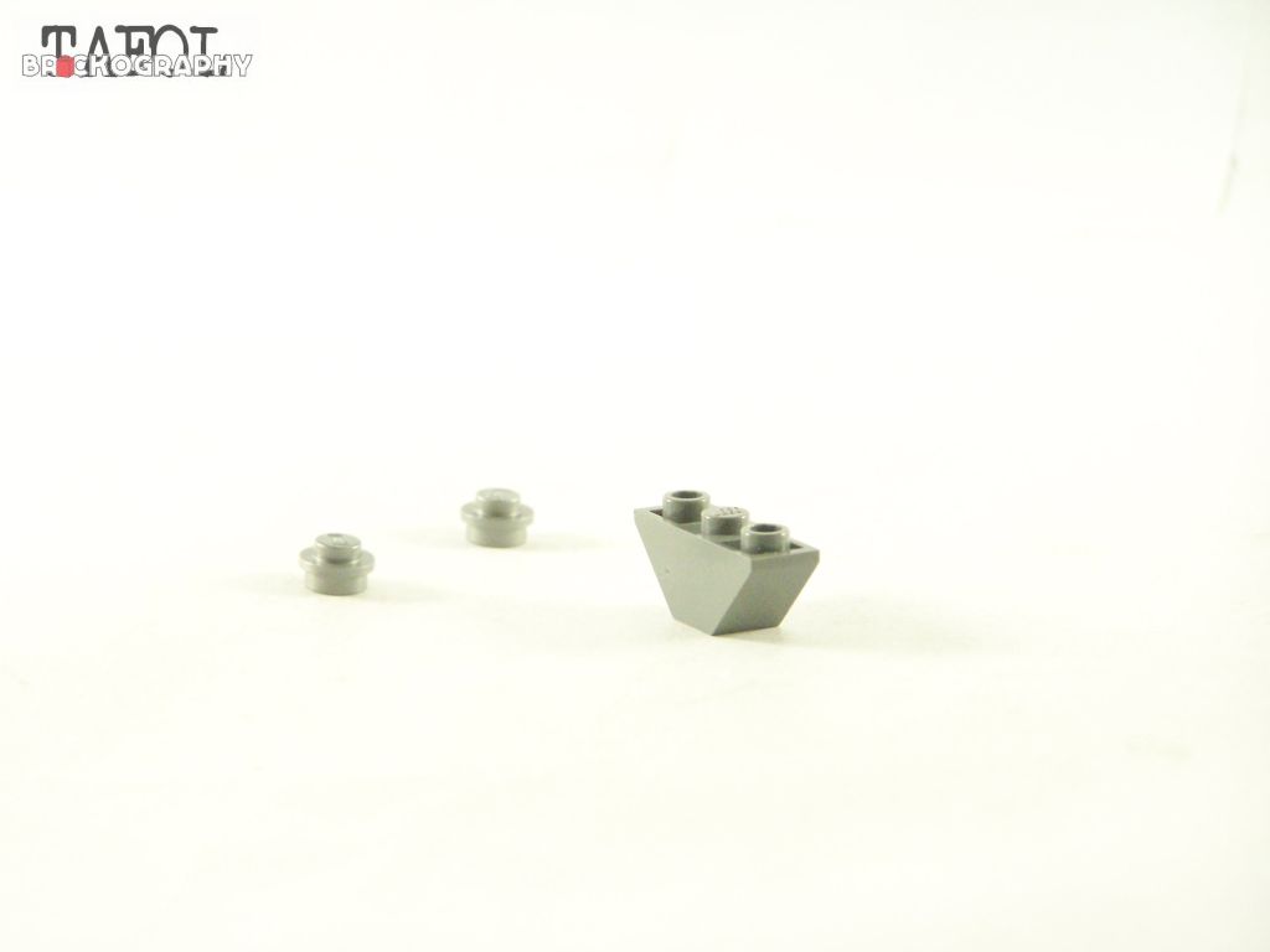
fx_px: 6200
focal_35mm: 169
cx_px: 635
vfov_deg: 8.8
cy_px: 476
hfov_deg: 11.7
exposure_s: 1/60
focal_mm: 28
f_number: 3.2
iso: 400
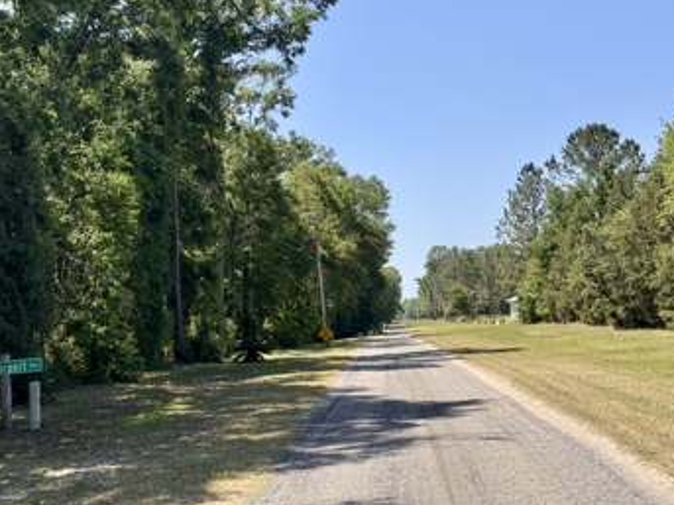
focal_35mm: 56
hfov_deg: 34.3
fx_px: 1090
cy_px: 257
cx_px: 389
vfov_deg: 26.1
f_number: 1.78
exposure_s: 1/3425
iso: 64
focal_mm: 6.76
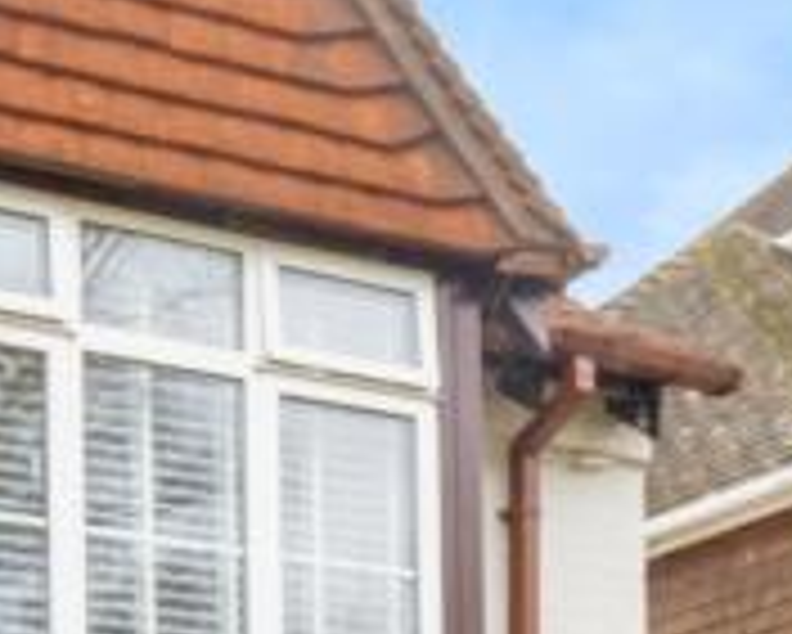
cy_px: 1023
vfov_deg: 16.6
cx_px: -153
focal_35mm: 82
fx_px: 1923
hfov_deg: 21.6
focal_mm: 10
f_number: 7.1
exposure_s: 1/50
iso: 400
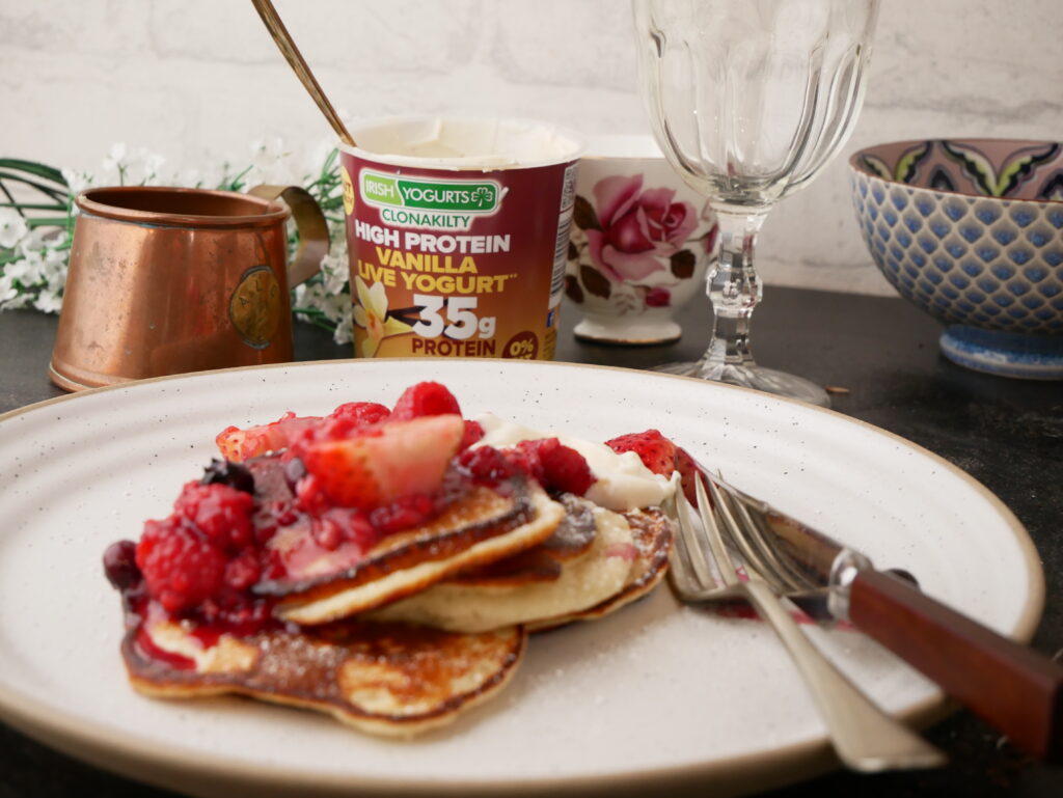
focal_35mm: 56
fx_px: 1720
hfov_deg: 34.3
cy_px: 399
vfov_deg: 26.1
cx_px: 532
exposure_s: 1/60
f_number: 4.7
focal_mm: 28
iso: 800
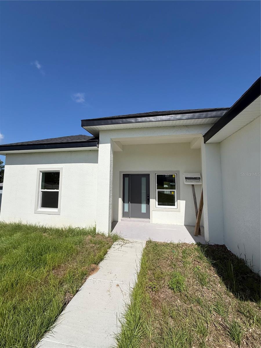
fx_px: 141
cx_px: 130
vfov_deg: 102.1
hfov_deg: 85.7
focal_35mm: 14
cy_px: 174
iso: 50
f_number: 2.2
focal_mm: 2.22
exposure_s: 1/5155
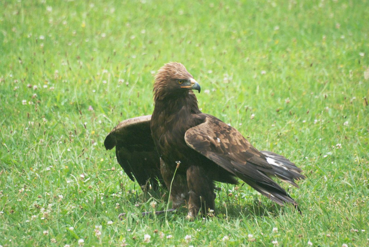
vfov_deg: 3.1
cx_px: 184
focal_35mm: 450
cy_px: 124
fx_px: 4618
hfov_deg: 4.6
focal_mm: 300
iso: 1600
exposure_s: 1/500
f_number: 5.6
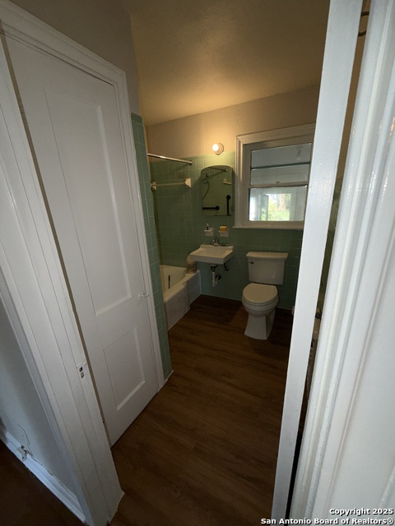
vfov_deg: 102.1
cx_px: 198
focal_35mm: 14
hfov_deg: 85.7
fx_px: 213
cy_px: 263
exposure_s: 1/60
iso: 50
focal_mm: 2.22
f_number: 2.2
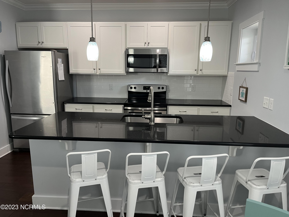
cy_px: 108
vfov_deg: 53.1
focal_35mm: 26
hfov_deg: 67.3
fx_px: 217
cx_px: 144
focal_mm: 5.1
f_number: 1.6
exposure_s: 1/60
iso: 80
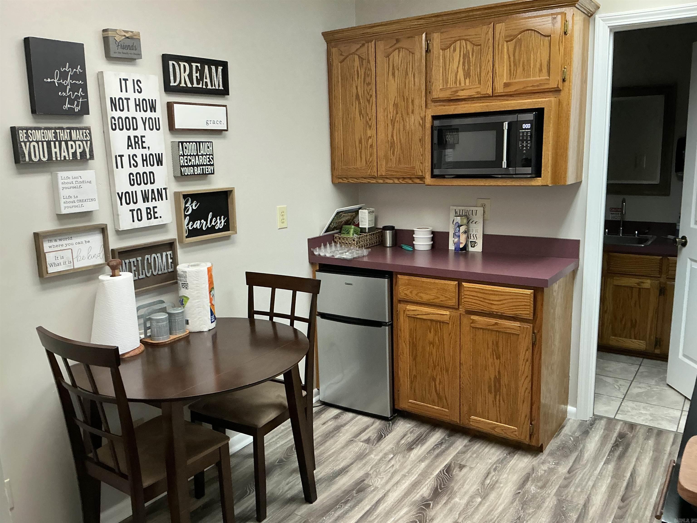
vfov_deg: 49.7
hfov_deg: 63.4
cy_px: 262
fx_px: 564
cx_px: 348
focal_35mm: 28
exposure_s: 1/60
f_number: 1.8
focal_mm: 3
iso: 125
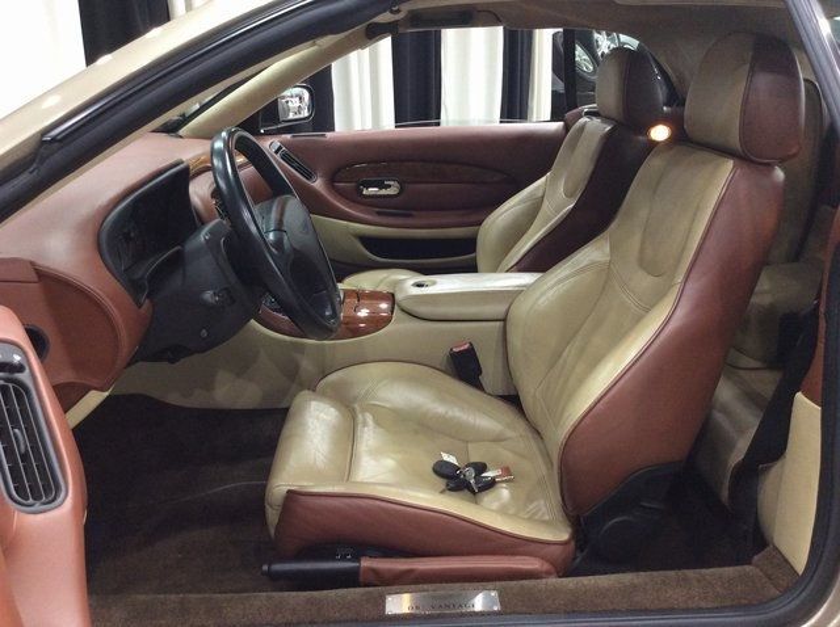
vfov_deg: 44.1
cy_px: 314
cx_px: 420
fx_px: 775
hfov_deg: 56.9
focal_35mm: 32
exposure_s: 1/24
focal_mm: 3.3
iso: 125
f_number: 2.4
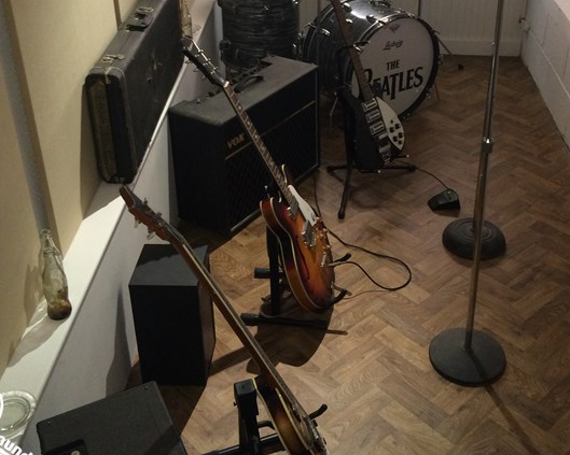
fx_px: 776
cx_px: 334
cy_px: 146
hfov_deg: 40.2
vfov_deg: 32.4
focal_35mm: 46
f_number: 2.2
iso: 200
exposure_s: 1/33
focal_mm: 4.15
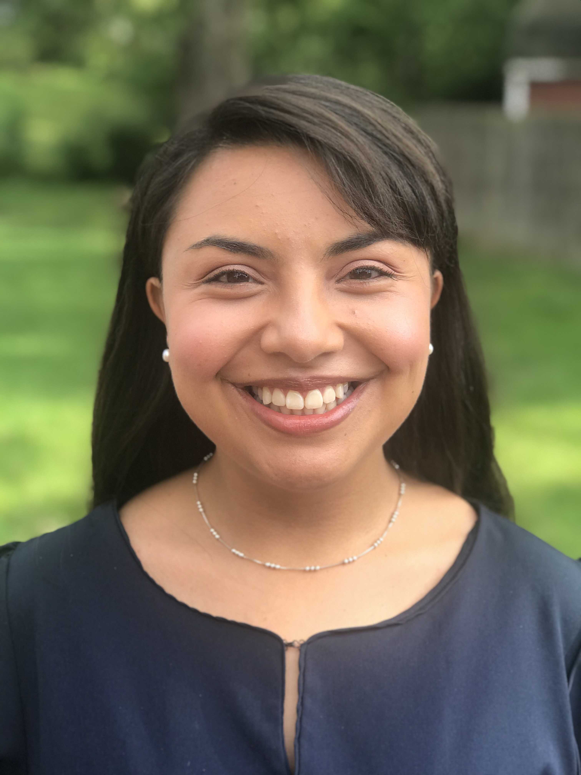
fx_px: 1276
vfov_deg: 33.8
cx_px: 290
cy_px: 388
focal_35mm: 57
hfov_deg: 25.7
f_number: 2.8
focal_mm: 6.6
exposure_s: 1/120
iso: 20
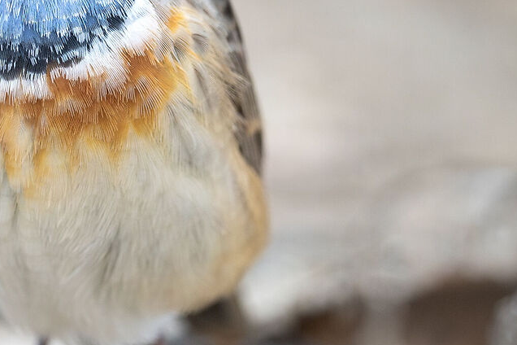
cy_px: 207
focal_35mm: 1887
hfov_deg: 1.1
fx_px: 27097
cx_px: -45
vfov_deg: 0.7
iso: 1000
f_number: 4
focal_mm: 500
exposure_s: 1/1250
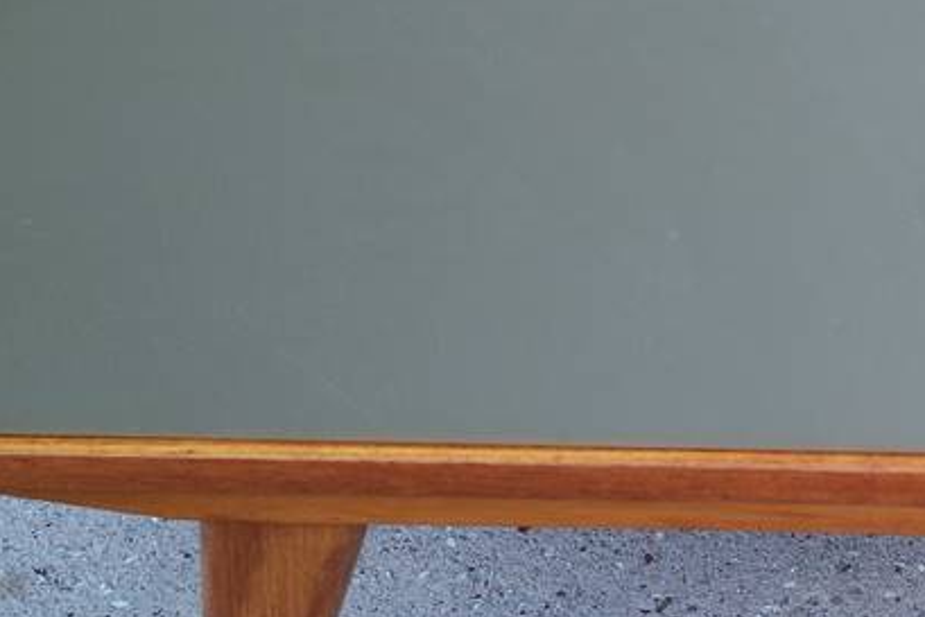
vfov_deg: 14.7
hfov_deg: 19.6
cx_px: 1298
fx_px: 2390
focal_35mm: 93
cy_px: 174
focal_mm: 22
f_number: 3.5
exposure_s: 1/60
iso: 200
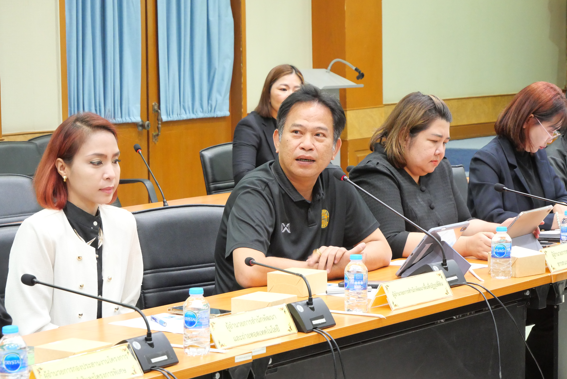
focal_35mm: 110
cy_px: 190
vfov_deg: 12.5
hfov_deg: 18.6
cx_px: 284
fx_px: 1734
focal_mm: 53
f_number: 5.6
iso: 3200
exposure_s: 1/25
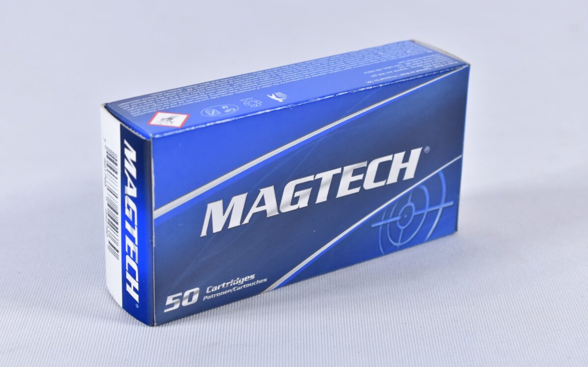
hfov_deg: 24.5
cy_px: 183
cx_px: 295
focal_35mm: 85
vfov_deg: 15.4
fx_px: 1354
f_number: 5.6
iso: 640
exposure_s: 1/50
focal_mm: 55
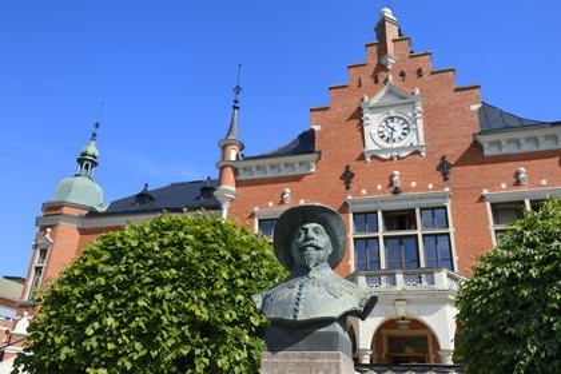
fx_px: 483
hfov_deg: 60.3
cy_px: 187
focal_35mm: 31
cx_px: 280
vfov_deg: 42.3
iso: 200
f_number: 8
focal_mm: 31
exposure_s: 1/400
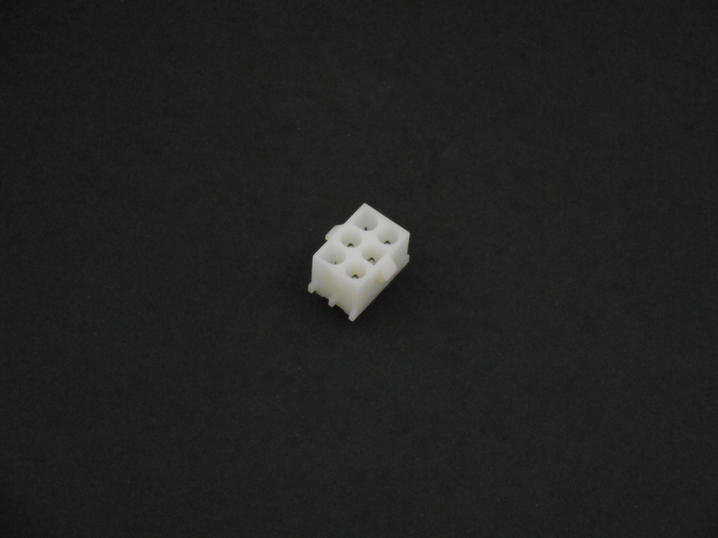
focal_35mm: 89
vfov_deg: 16.6
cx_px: 359
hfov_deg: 22.0
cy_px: 269
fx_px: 1846
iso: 800
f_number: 5.6
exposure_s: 1/50
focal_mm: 15.9
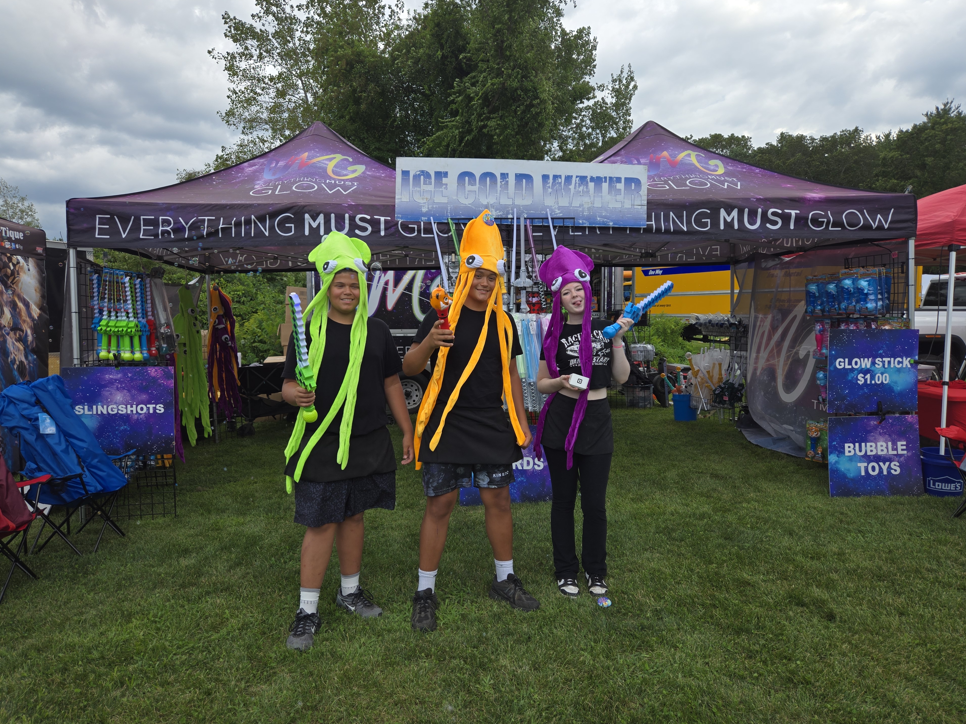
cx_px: 464
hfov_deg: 71.6
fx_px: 670
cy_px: 367
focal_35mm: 24
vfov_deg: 56.8
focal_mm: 5.4
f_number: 1.8
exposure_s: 1/400
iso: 25
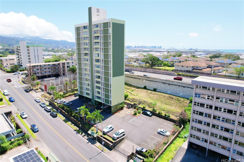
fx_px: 149
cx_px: 122
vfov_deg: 57.2
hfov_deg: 78.6
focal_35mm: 22
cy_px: 81
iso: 150
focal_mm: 8.38
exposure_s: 1/1600
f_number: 2.8
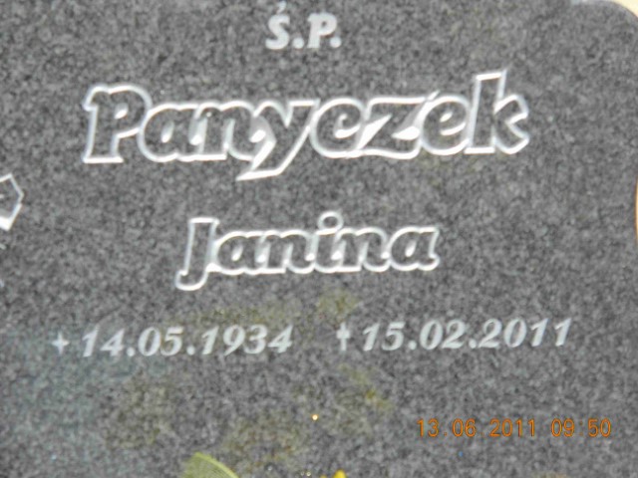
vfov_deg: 10.2
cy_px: 239
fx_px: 2672
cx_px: 319
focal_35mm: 145
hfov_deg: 13.6
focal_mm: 24.03
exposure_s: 1/148
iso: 64
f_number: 6.7
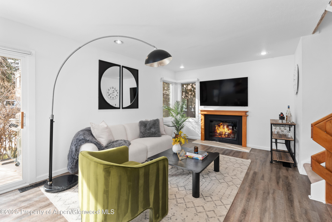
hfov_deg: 96.7
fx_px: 148
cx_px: 166
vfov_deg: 73.7
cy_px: 111
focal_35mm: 16
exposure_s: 1/2.5
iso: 400
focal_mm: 16
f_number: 11
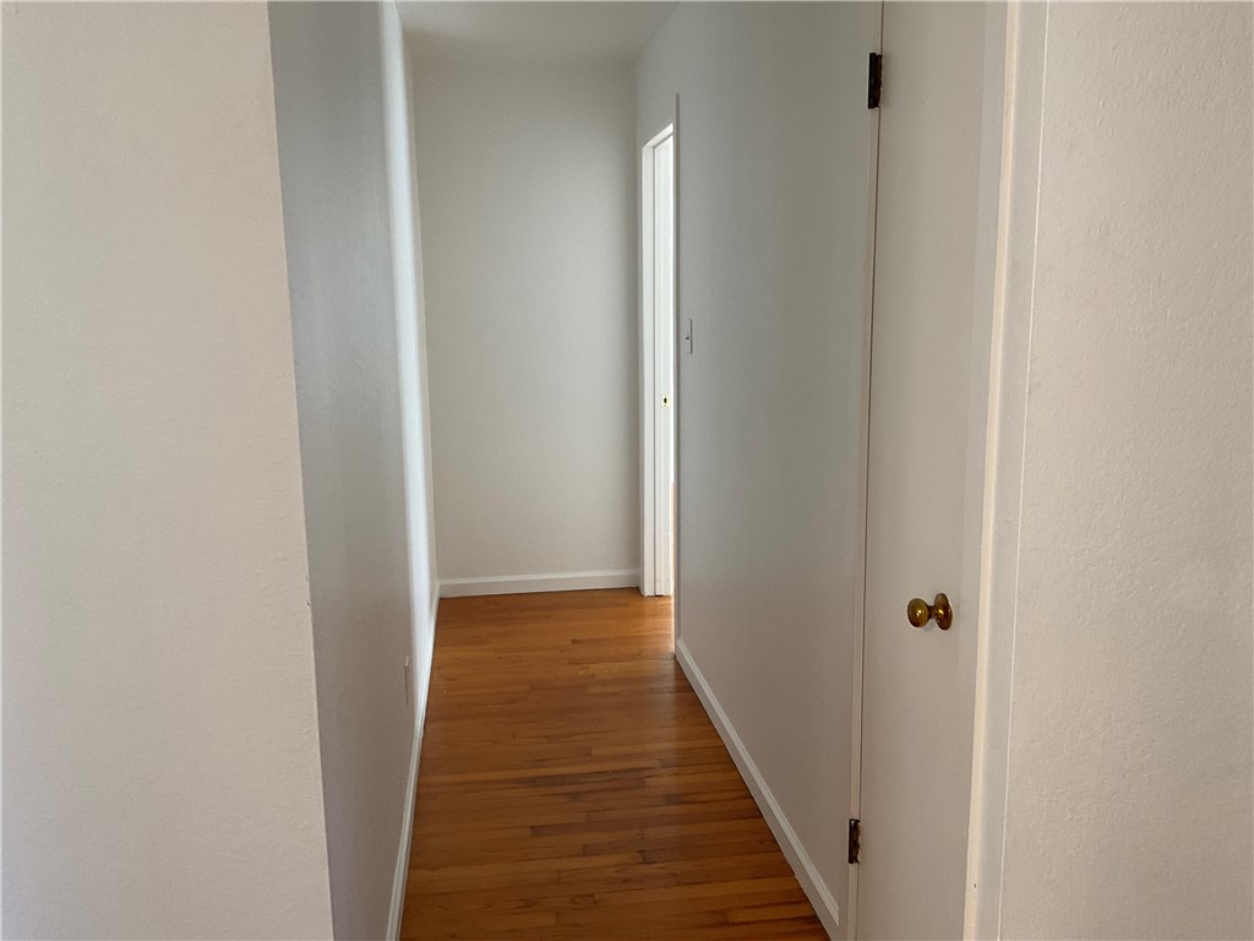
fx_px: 1051
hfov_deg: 61.7
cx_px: 627
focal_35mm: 29
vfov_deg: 48.2
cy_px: 470
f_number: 1.8
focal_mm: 3
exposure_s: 1/60
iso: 64
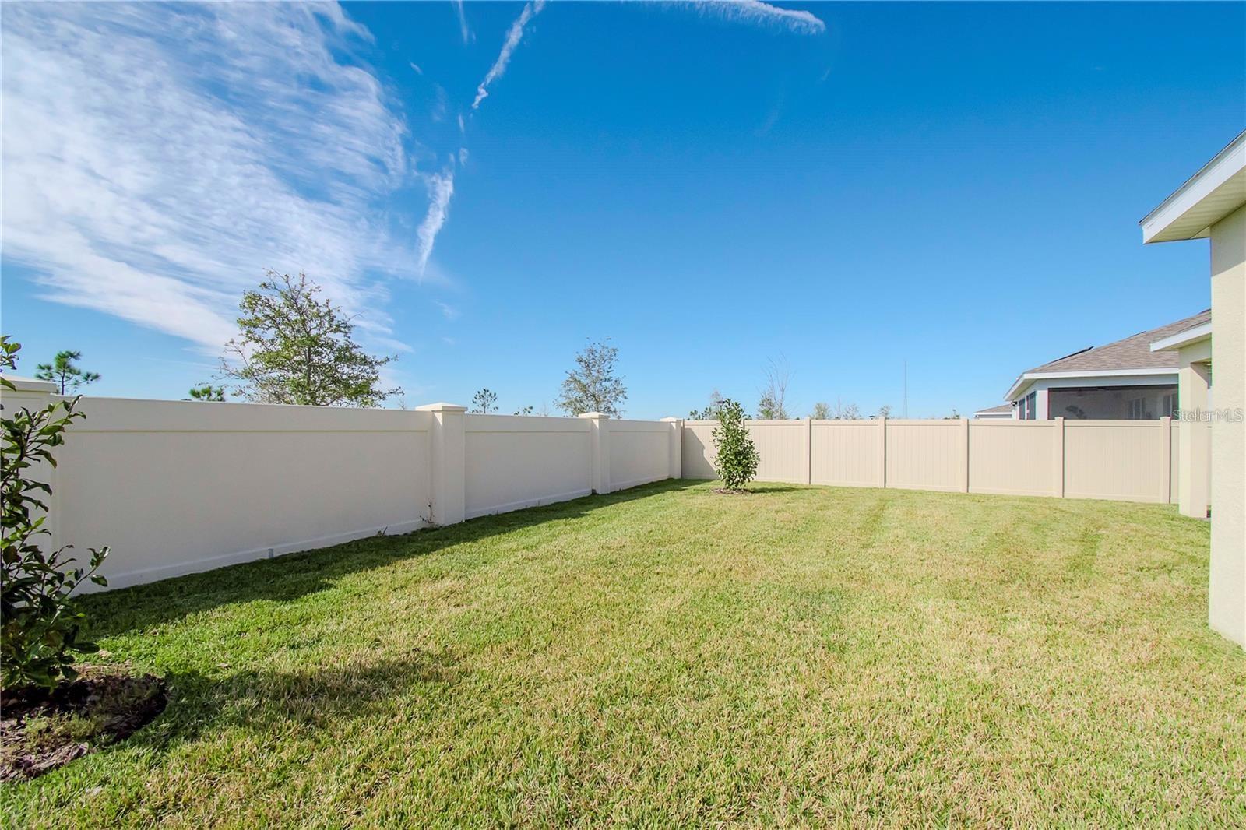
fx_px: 519
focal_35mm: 15
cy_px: 415
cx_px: 623
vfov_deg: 77.3
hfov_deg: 100.4
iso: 800
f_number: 9
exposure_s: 1/3200
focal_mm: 10
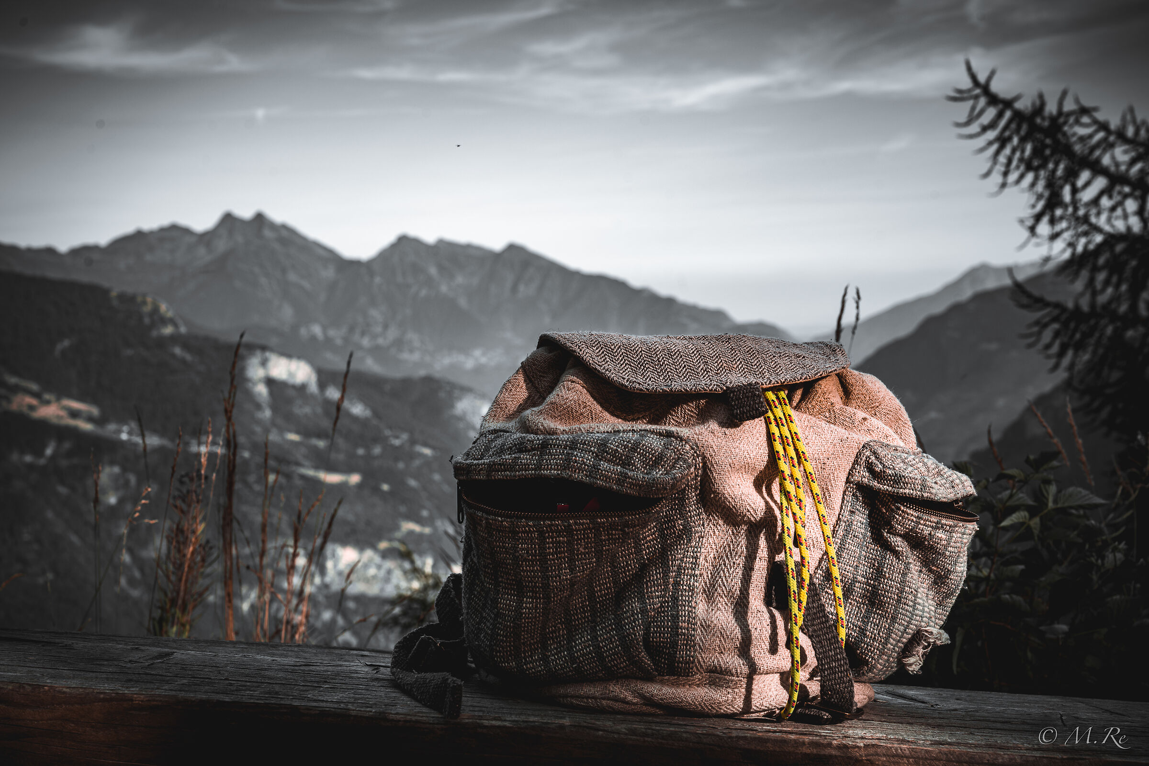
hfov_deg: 39.6
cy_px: 383
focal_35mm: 50
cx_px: 574
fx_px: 1596
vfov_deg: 27.0
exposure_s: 1/80
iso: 64
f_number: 9
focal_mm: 50
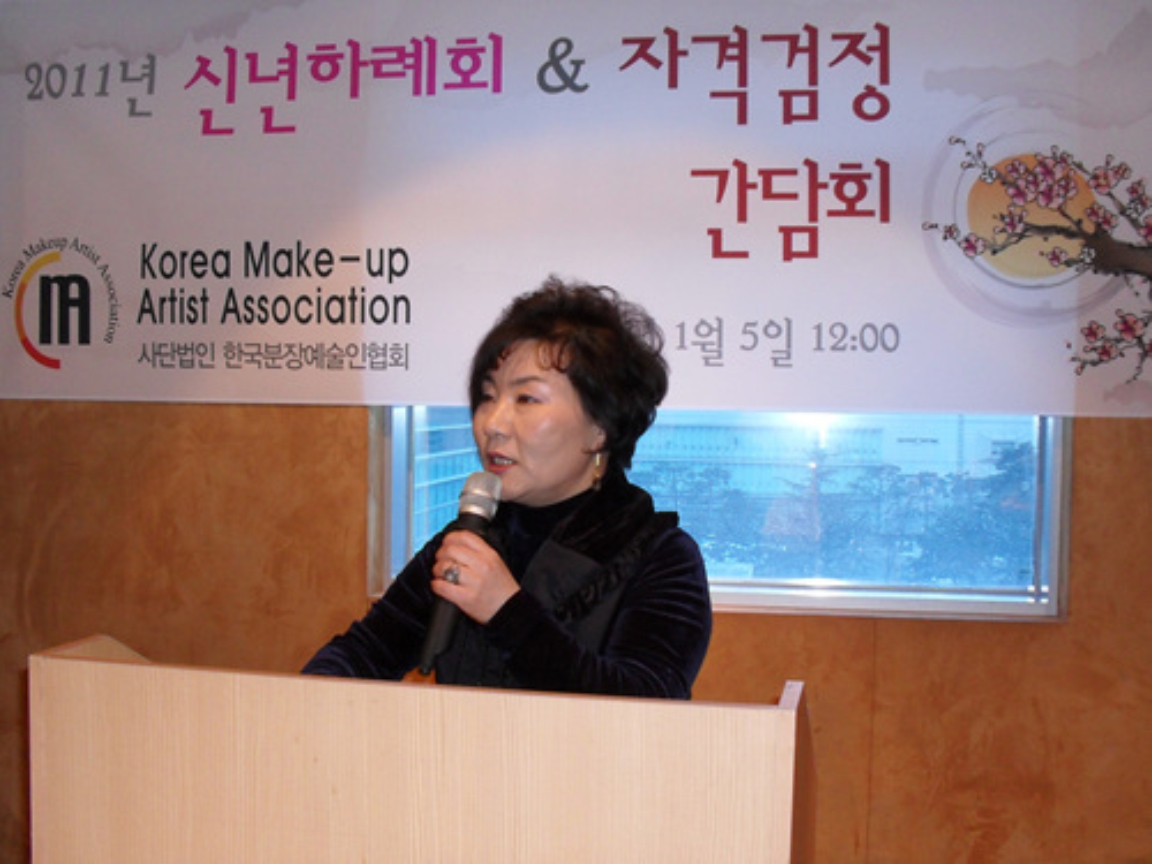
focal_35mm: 38
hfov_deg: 49.0
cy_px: 432
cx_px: 576
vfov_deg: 37.7
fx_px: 1265
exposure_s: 1/45
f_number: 2.8
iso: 160
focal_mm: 6.3
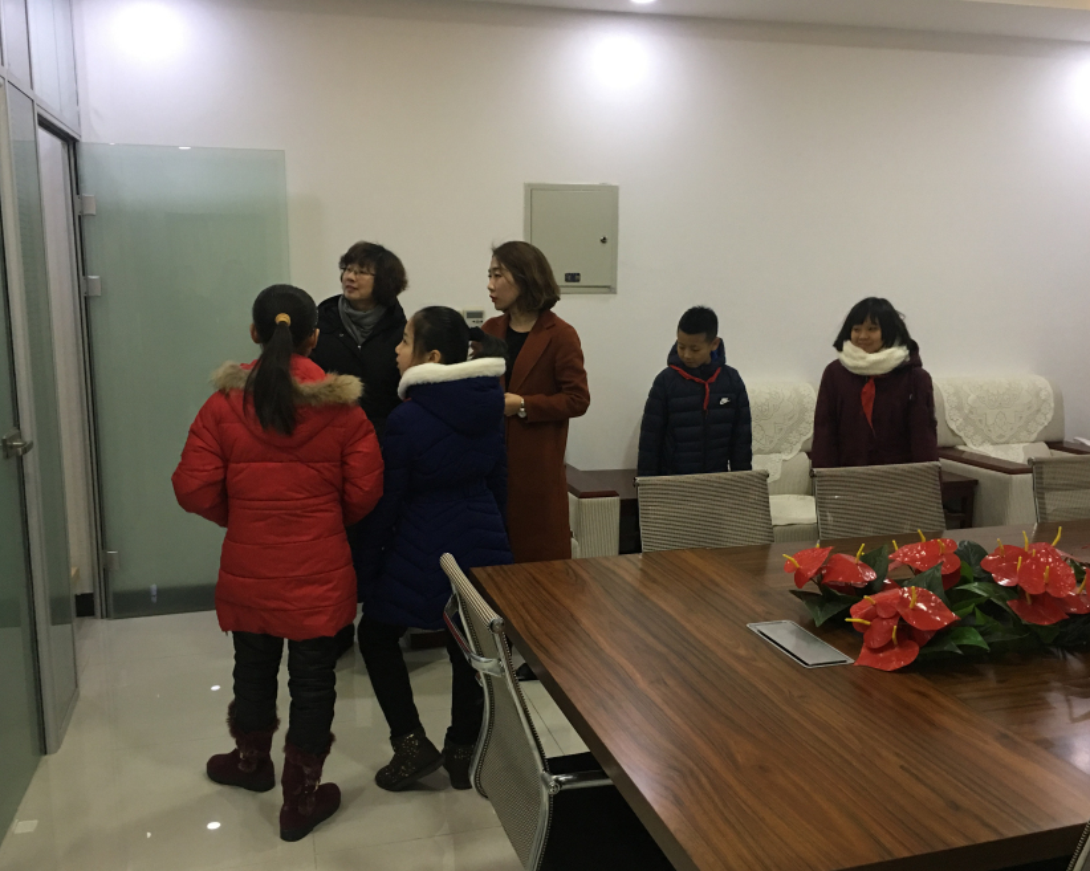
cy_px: 445
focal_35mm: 31
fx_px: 1000
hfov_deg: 57.2
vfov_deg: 47.1
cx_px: 550
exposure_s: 1/17
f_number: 2.2
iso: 100
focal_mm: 4.15
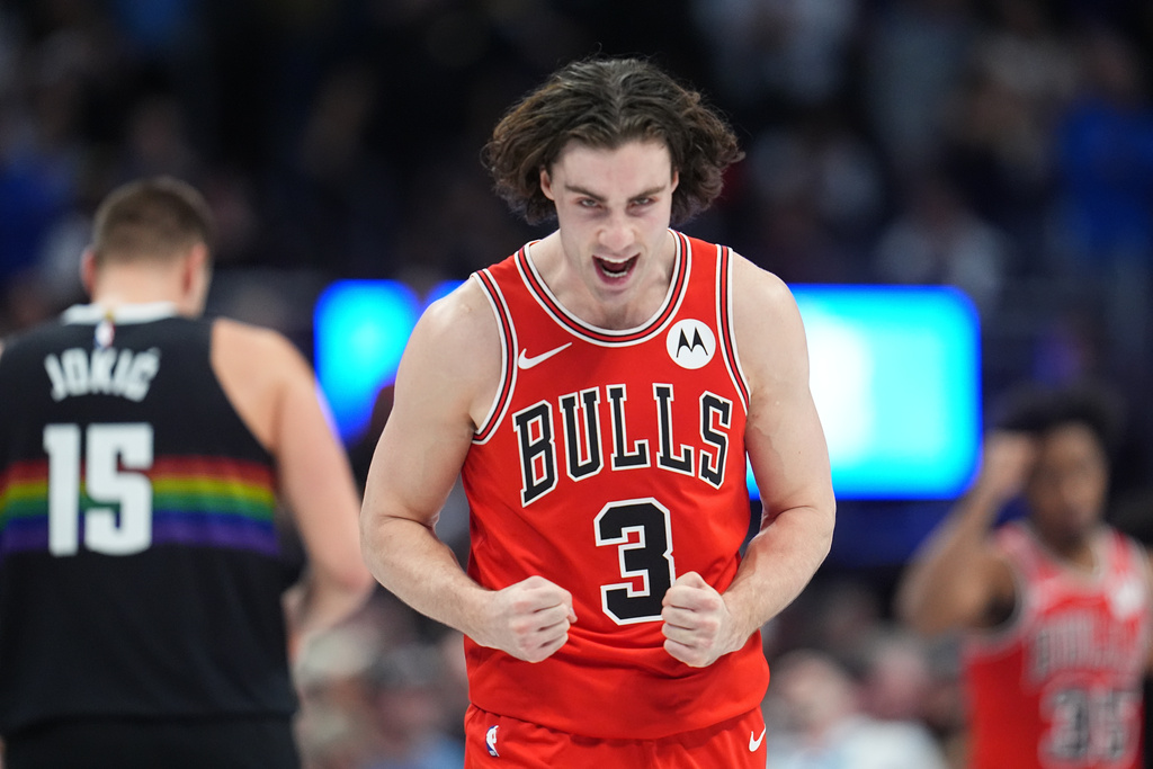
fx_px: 12812
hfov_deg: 5.2
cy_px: 384
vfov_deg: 3.4
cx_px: 576
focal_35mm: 400
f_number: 3.2
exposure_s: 1/1600
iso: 5000
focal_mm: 400
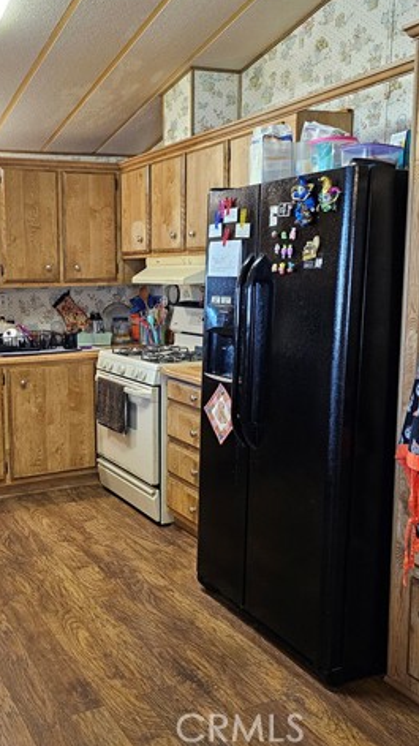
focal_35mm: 34
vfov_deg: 58.0
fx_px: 673
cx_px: 92
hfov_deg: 33.7
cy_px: 371
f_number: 1.7
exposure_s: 1/120
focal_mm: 6.3
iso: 640
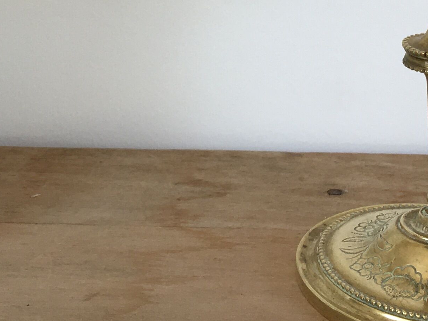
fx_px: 1187
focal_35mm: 96
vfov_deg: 14.8
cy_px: -81
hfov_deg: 20.4
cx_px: 148
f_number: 2.2
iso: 32
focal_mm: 4.15
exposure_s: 1/50
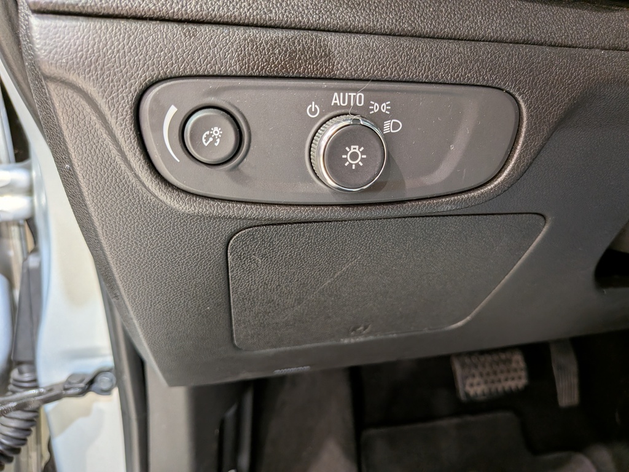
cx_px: 314
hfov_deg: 71.6
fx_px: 436
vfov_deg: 56.8
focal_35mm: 24
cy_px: 236
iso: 27
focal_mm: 4.53
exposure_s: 1/36.2
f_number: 1.7
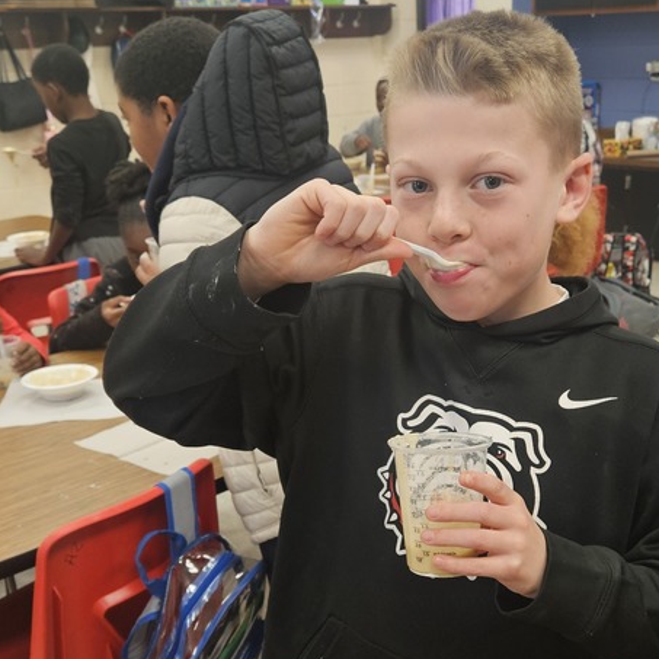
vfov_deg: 36.2
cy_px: 467
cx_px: 419
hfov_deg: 36.5
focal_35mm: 46
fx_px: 991
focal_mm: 5.4
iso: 80
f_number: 1.8
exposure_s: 1/52.5
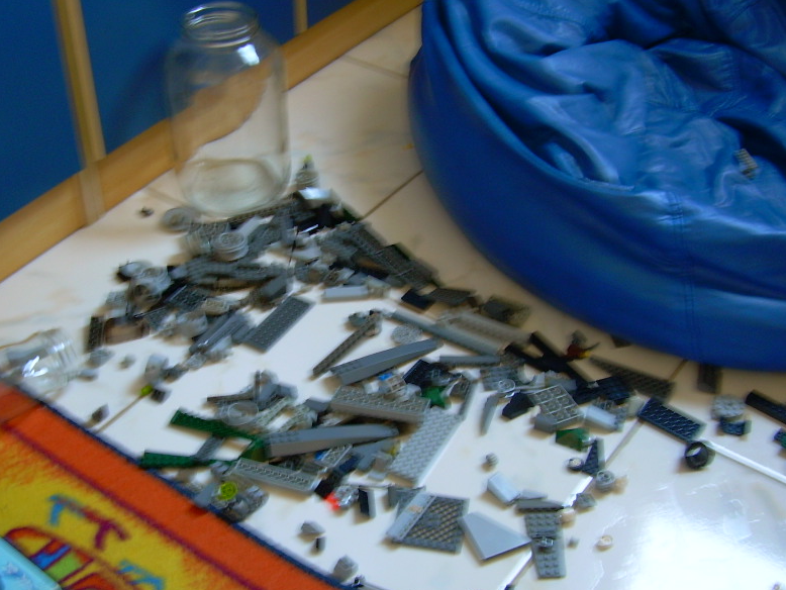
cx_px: 319
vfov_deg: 29.1
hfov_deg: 38.0
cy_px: 305
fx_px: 1136
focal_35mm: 50
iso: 50
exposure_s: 1/7.3
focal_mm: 6.3
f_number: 2.8
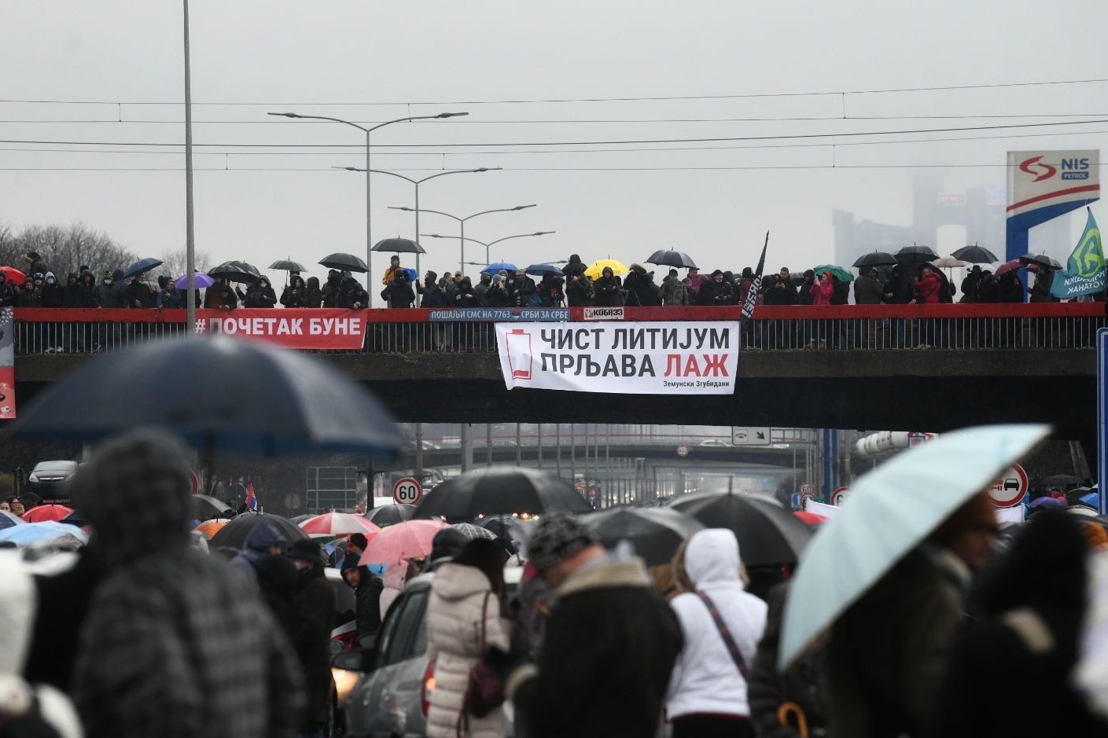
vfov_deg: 6.0
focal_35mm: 230
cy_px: 376
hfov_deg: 9.0
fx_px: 7078
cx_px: 488
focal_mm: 200
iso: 1250
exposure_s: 1/320
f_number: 5
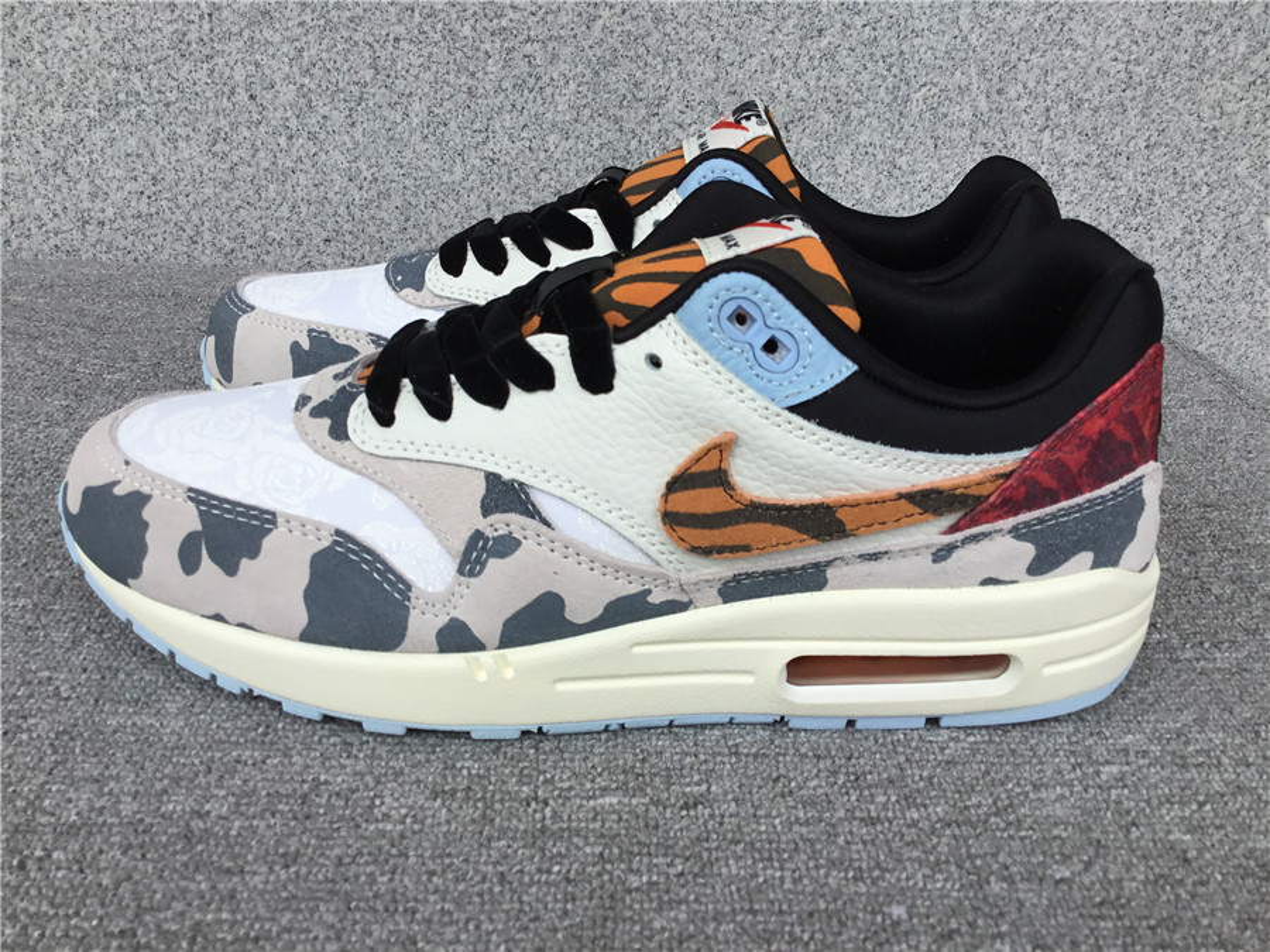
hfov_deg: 58.4
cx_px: 635
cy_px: 476
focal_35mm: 31
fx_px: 1137
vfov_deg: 45.4
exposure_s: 1/543
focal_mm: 3.3
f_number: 2.4
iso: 25
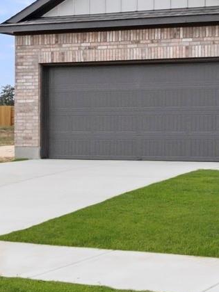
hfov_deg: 17.4
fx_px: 658
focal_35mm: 78
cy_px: -14
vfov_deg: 23.7
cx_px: 308
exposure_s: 1/200
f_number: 8
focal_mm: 14
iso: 400
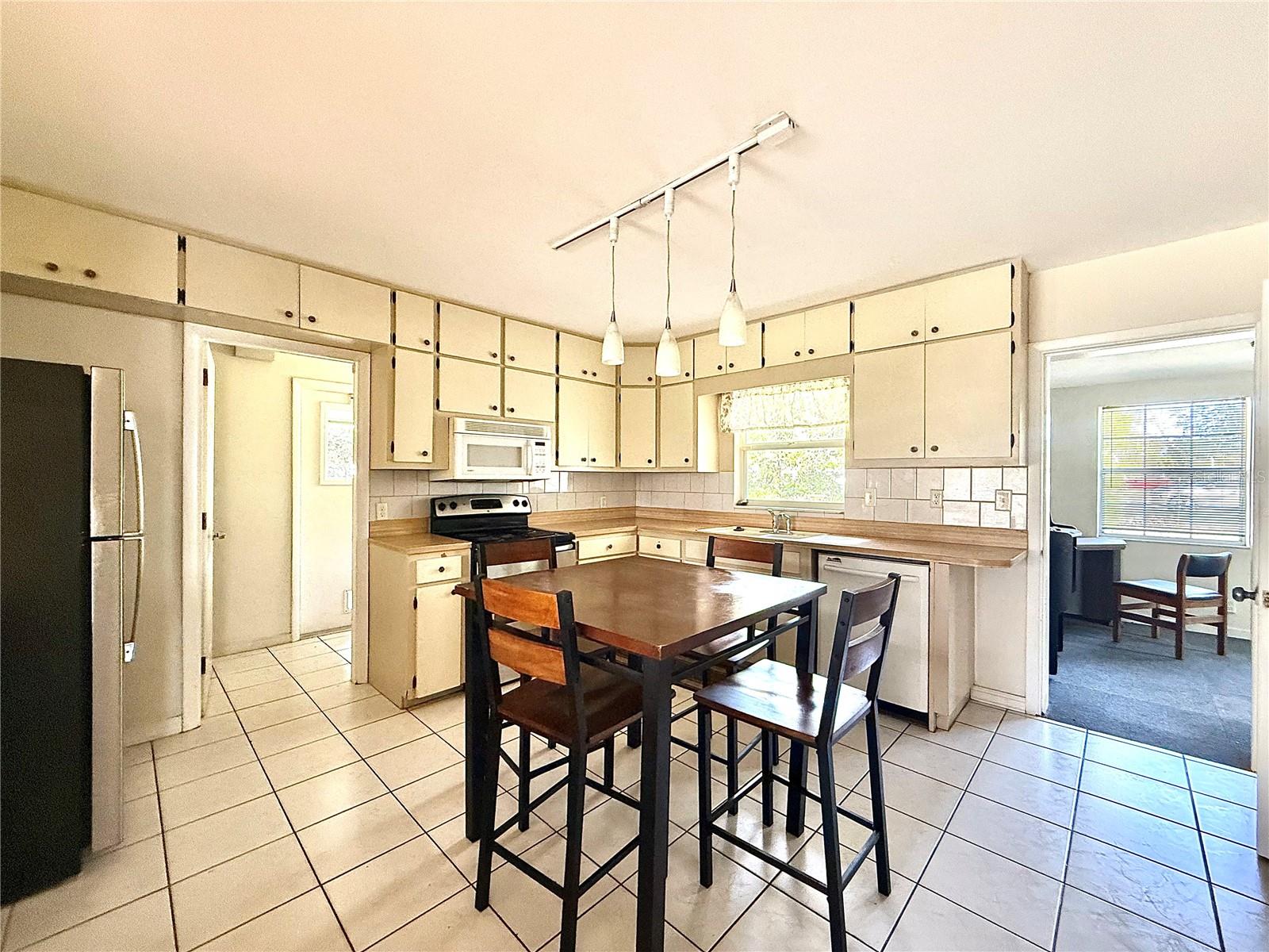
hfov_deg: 102.1
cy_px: 476
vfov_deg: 85.7
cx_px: 634
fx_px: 513
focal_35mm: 14
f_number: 2.2
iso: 400
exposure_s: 1/60
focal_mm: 2.22
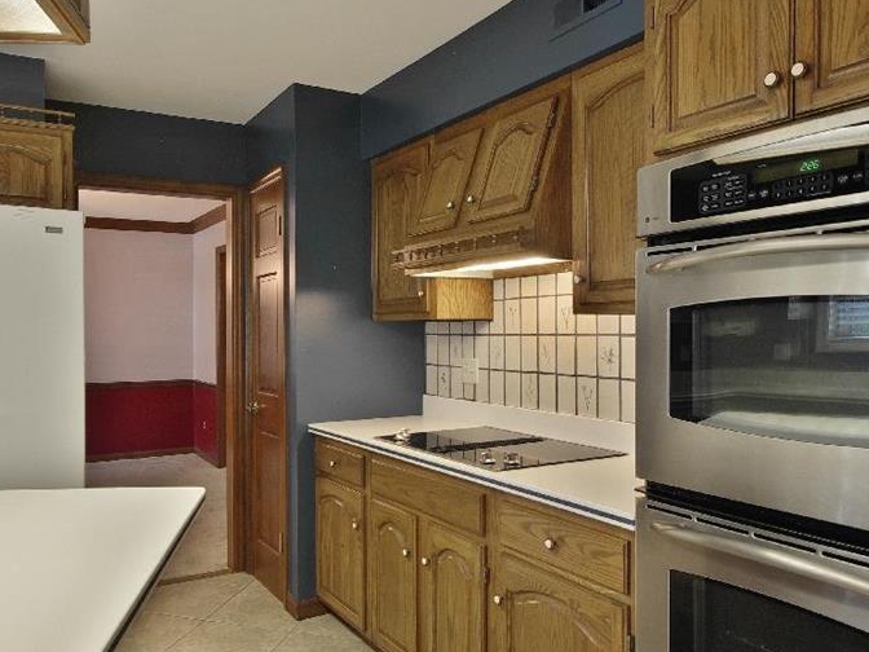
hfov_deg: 63.1
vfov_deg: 49.7
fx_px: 703
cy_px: 326
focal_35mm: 28
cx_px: 362
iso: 200
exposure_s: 1/1.67
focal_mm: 12
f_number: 13
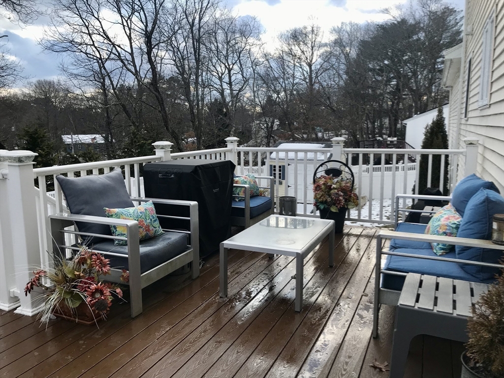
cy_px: 189
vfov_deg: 49.7
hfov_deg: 63.4
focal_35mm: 28
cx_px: 252
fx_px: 408
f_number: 1.8
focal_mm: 3.99
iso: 20
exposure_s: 1/967
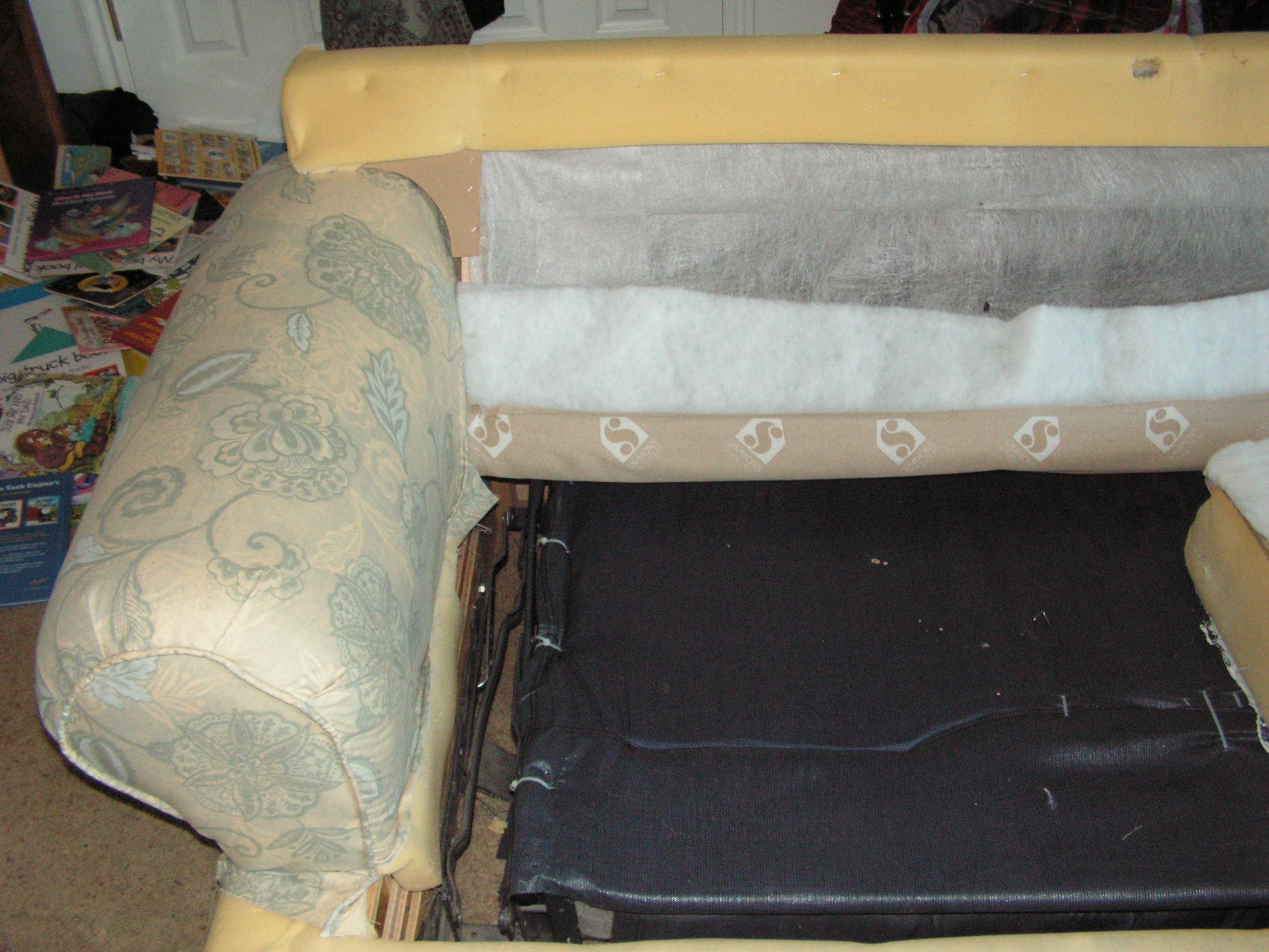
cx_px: 634
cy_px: 476
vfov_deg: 39.7
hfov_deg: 51.4
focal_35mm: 36
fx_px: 1320
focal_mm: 6
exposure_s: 1/40
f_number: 3.2
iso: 160
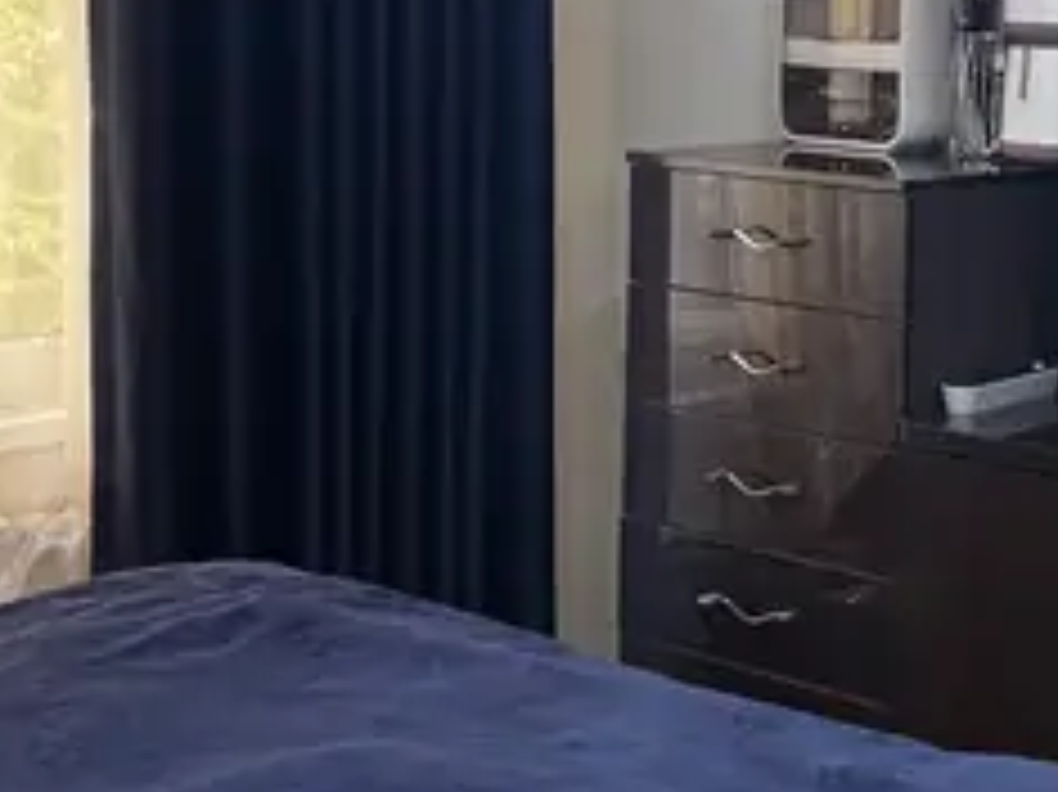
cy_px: 52
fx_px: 2810
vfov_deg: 15.8
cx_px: 725
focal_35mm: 92
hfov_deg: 21.2
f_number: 1.78
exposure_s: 1/118
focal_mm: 6.76
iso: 200
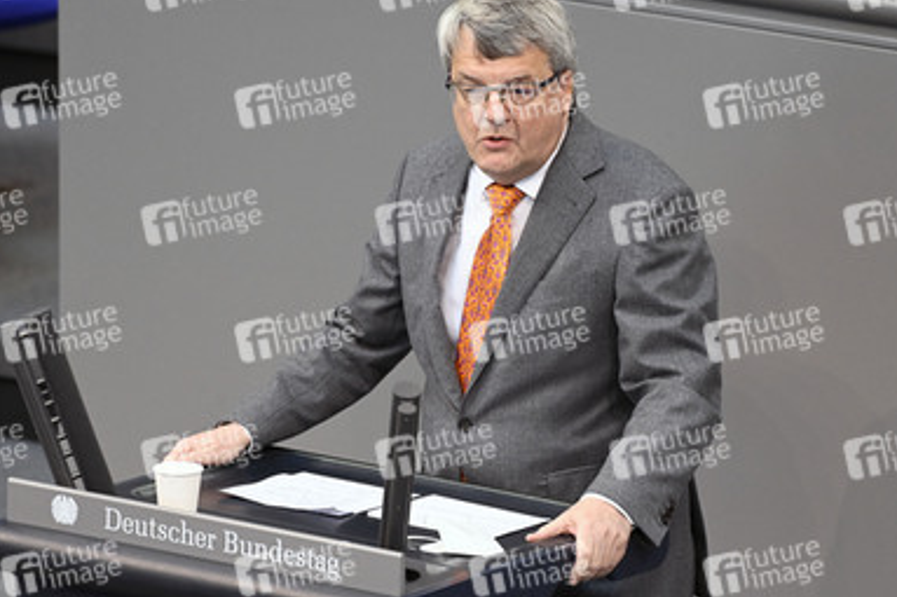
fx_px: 11132
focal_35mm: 447
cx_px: 467
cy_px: 276
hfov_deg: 4.6
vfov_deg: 3.1
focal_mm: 380
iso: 8000
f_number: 5.6
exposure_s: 1/250
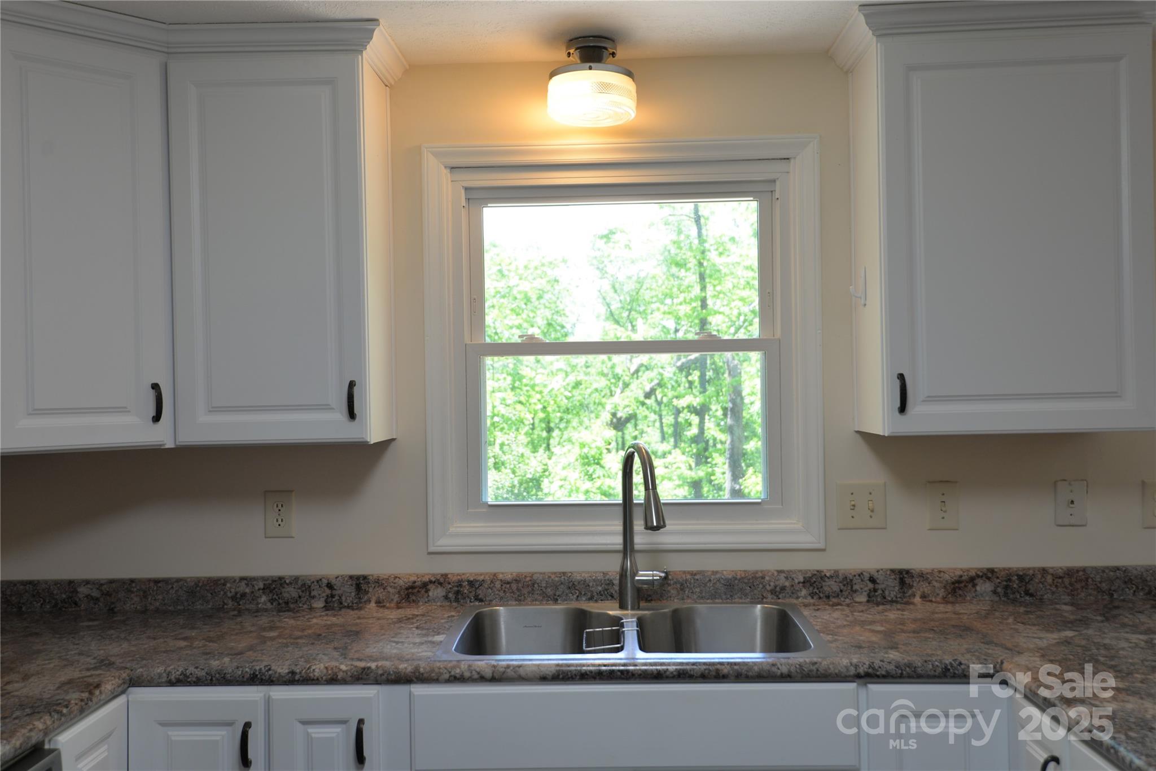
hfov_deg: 54.4
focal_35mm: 35
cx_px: 578
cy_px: 386
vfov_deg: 37.9
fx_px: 1124
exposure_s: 1/80
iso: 400
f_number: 4.5
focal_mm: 35
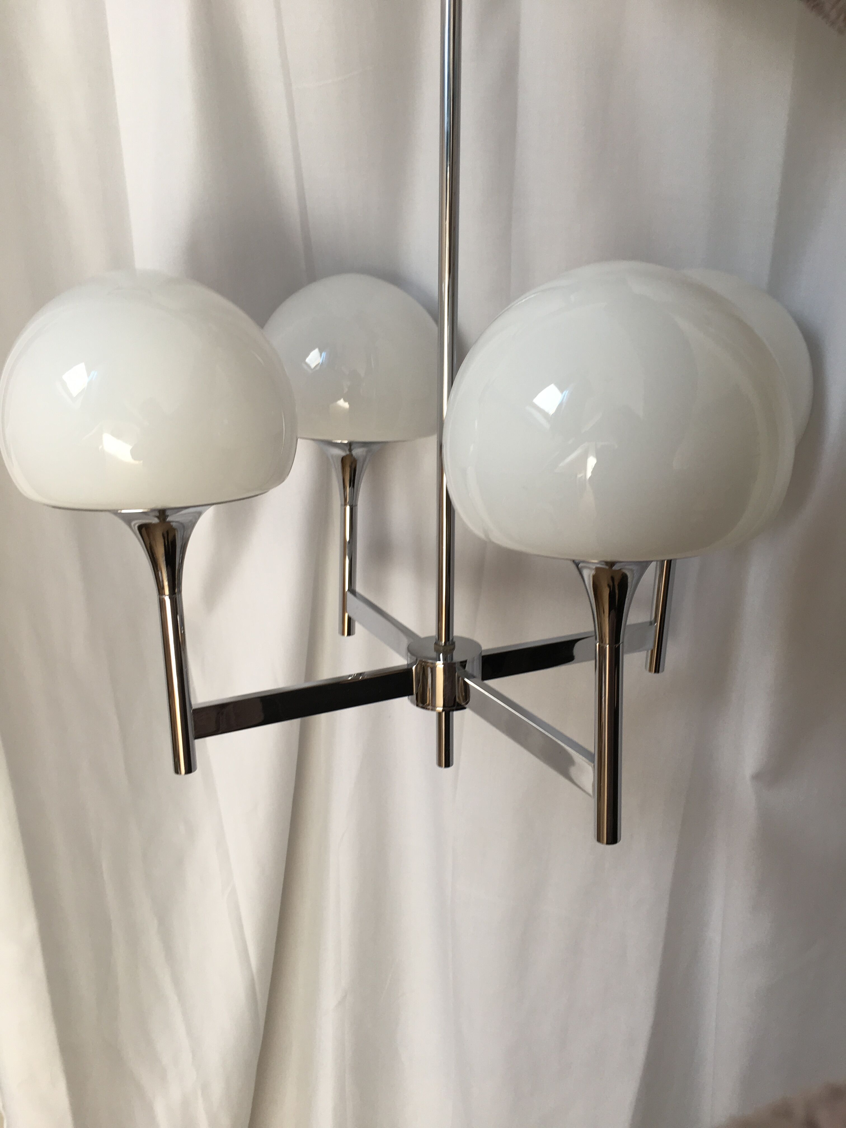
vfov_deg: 61.7
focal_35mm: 29
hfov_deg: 48.2
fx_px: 945
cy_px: 564
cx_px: 423
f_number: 2.2
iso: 32
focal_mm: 4.15
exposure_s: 1/50
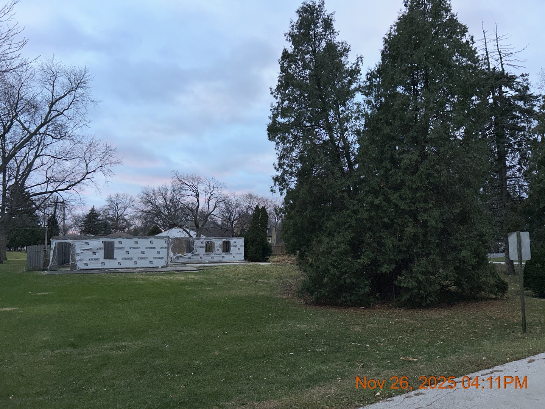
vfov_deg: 53.1
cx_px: 272
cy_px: 204
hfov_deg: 67.3
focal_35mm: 26
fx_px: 409
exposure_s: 1/248
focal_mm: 5.7
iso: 32
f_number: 1.5
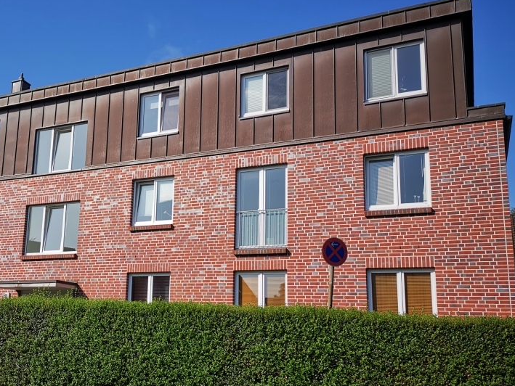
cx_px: 157
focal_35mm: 39
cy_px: 225
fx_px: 580
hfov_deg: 46.8
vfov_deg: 36.7
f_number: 1.8
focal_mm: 4.75
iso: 50
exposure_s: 1/3584
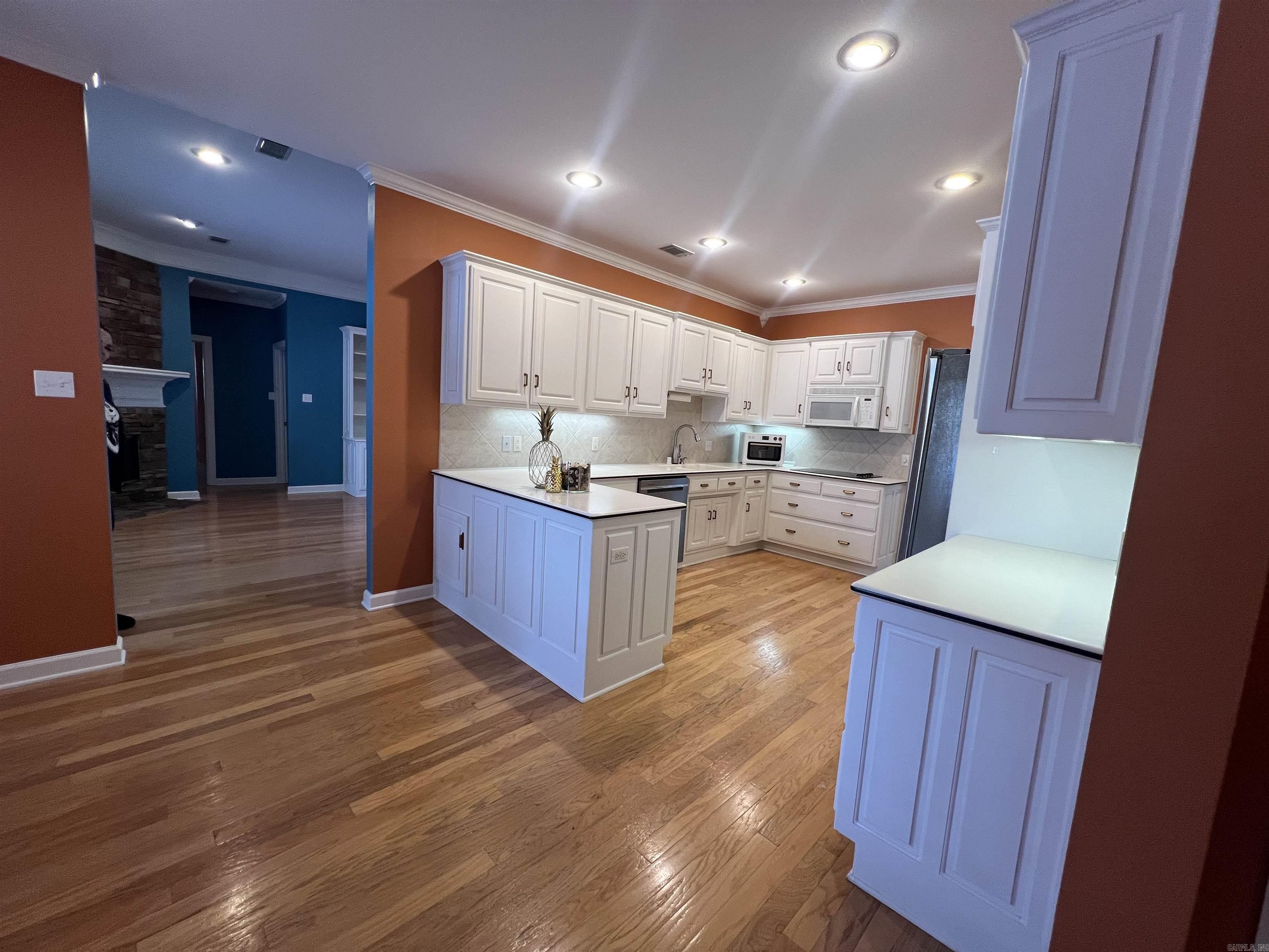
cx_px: 634
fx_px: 477
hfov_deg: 106.2
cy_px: 476
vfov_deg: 89.9
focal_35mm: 13
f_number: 1.8
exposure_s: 1/120
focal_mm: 1.57
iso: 160
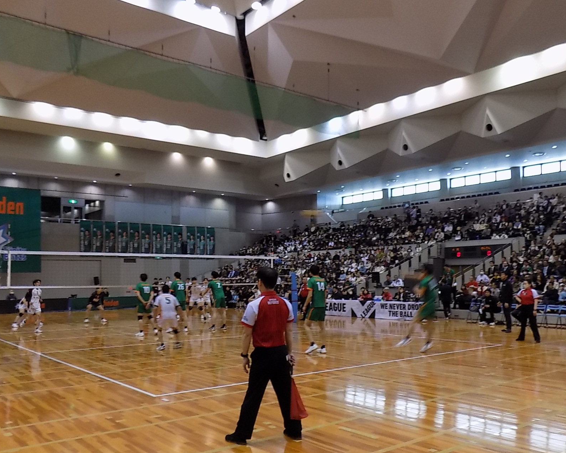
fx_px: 536
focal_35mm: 32
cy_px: 257
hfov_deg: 55.7
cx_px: 274
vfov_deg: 45.7
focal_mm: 4
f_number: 3.1
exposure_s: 1/30
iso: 180
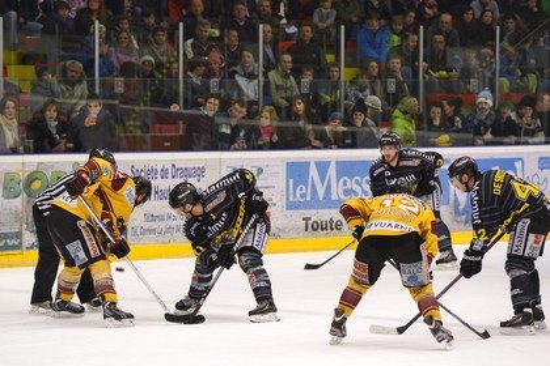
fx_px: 3055
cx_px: 275
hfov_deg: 10.3
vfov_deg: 6.9
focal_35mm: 200
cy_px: 183
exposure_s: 1/400
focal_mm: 200
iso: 3200
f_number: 5.6
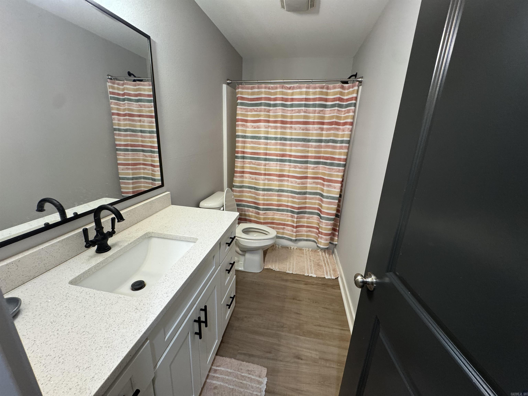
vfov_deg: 85.7
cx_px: 264
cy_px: 198
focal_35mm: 14
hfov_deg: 102.1
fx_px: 214
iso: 200
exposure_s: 1/60
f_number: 2.2
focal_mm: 2.22
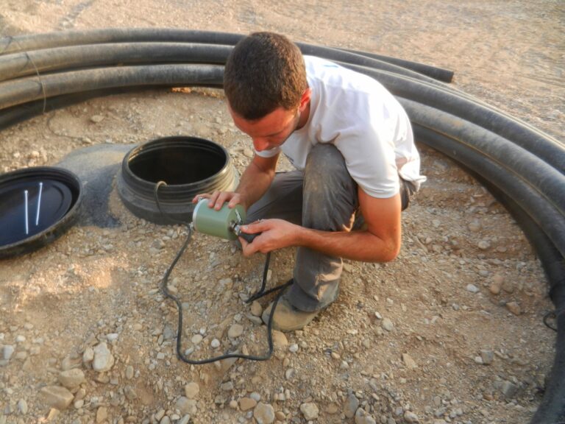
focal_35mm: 25
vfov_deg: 54.9
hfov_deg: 69.4
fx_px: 408
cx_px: 282
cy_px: 212
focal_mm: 4.5
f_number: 3.5
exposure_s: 1/320
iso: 160
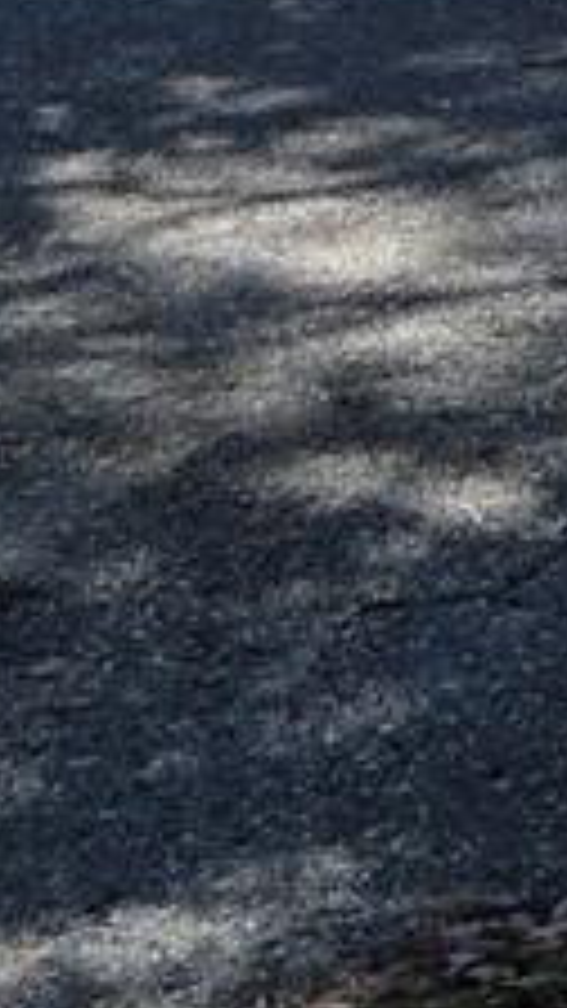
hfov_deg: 6.7
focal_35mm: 179
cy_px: -1328
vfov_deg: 10.5
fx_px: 4784
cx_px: 810
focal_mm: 5.4
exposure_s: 1/2921
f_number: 1.8
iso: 40
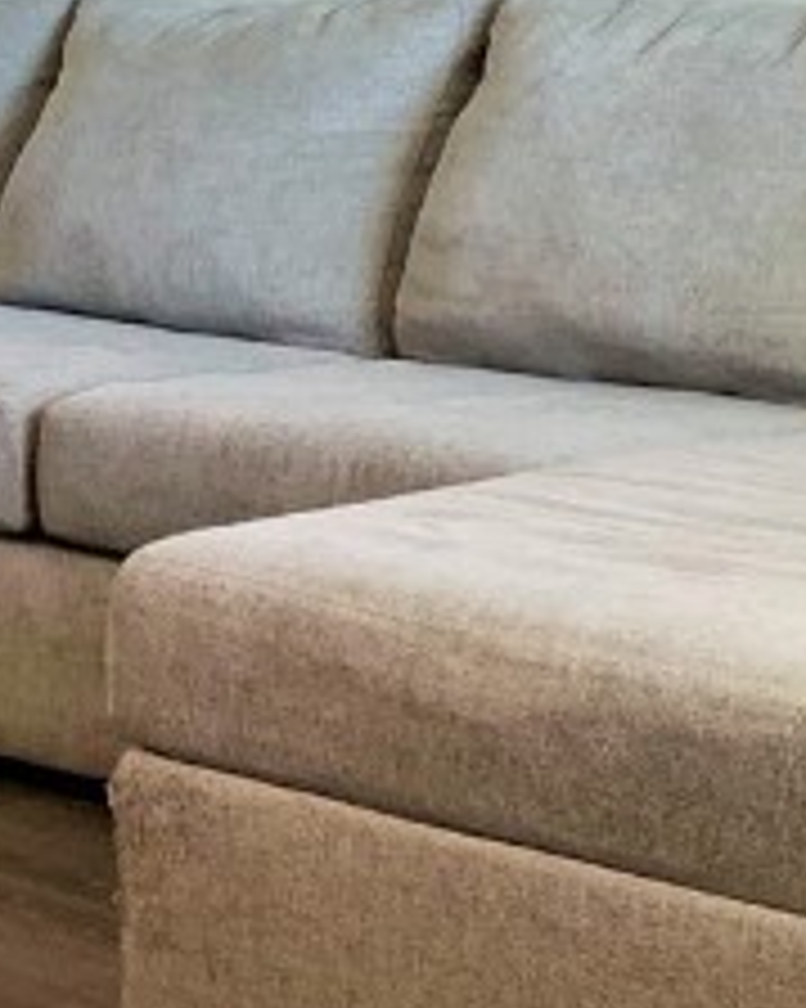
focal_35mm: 116
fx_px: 3461
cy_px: 158
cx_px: -360
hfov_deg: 12.7
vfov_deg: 16.4
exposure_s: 1/60
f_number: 1.8
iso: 160
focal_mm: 4.25
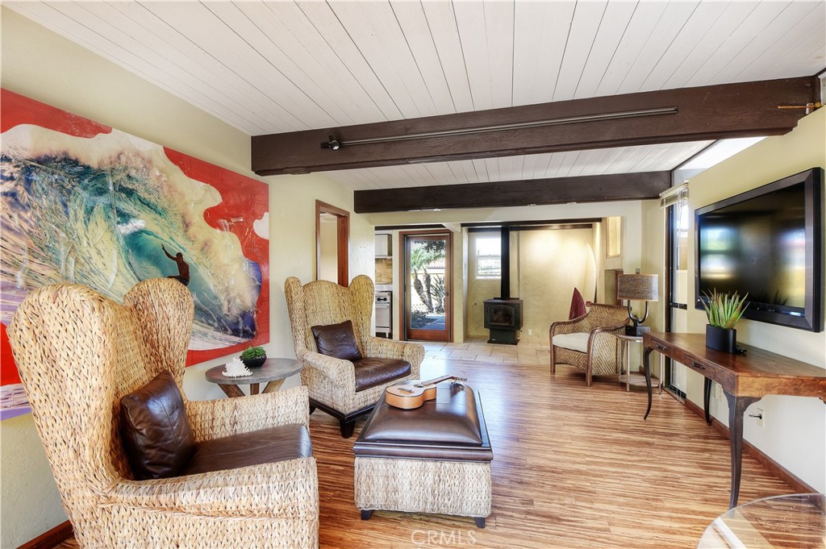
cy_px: 274
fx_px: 344
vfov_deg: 77.2
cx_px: 413
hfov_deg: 100.4
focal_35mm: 15
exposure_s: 1/6
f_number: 8
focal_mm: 10
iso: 100
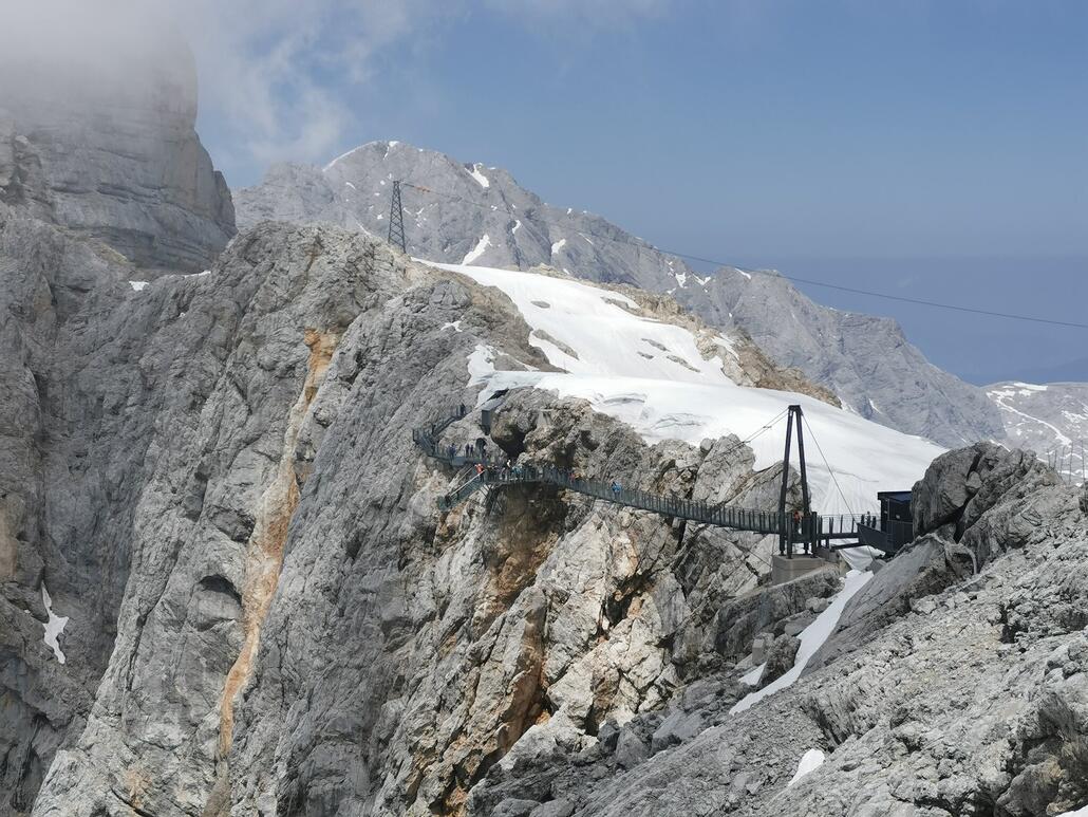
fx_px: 2012
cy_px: 408
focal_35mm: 64
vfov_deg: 22.9
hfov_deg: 30.3
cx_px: 544
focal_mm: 5.58
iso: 50
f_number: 1.8
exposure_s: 1/6289
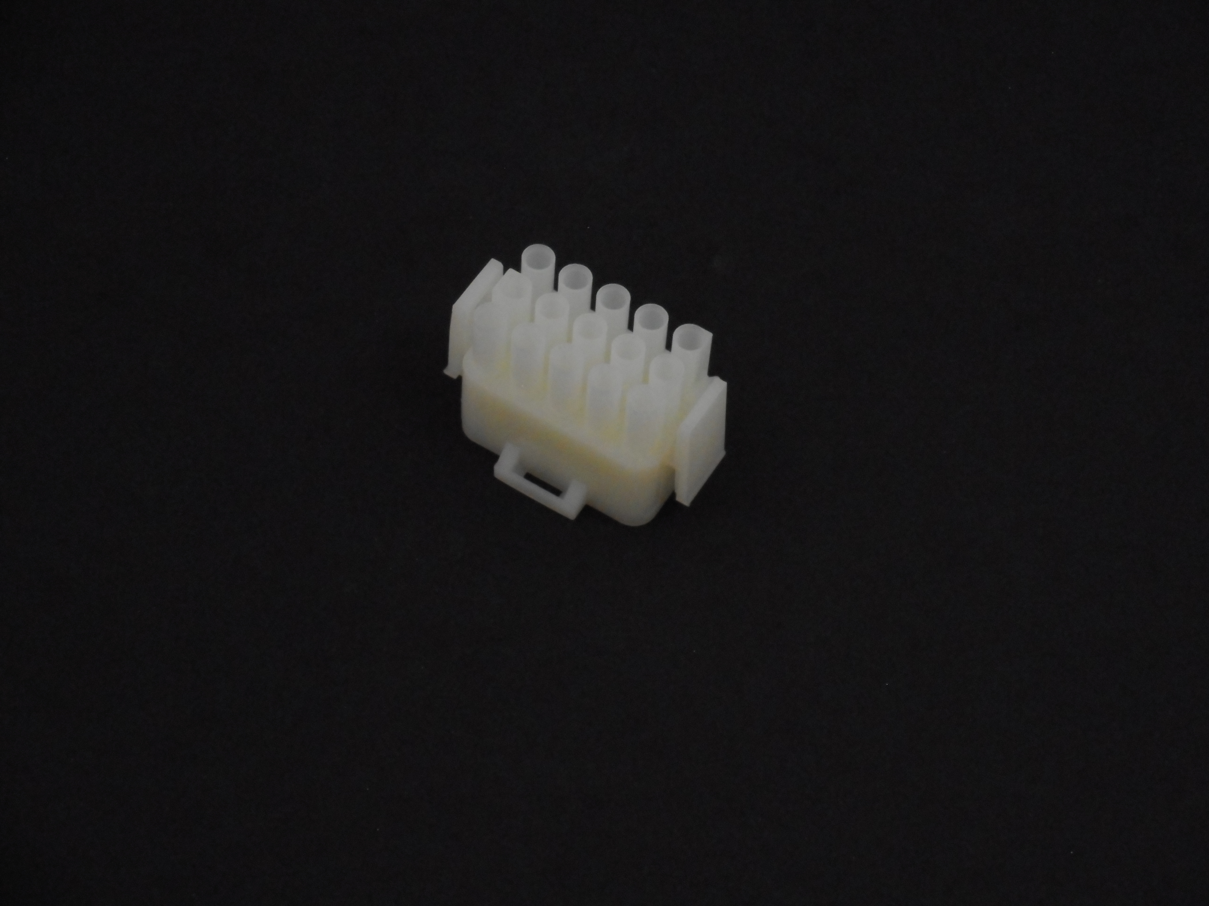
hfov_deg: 22.0
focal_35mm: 89
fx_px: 3108
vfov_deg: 16.6
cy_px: 453
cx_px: 604
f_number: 5.6
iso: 560
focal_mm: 15.9
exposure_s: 1/60
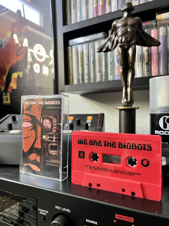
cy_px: 113
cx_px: 84
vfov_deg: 67.3
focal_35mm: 26
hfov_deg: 53.1
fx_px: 169
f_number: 1.6
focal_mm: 5.1
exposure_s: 1/60
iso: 400
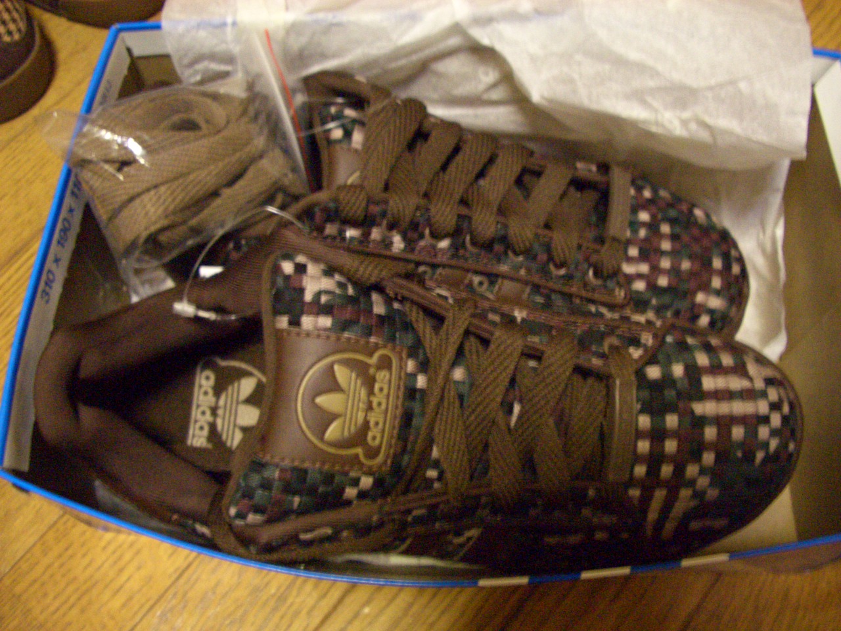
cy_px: 316
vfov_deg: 40.7
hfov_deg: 52.6
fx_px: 850
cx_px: 420
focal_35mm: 35
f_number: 2.6
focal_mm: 5.8
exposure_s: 1/8
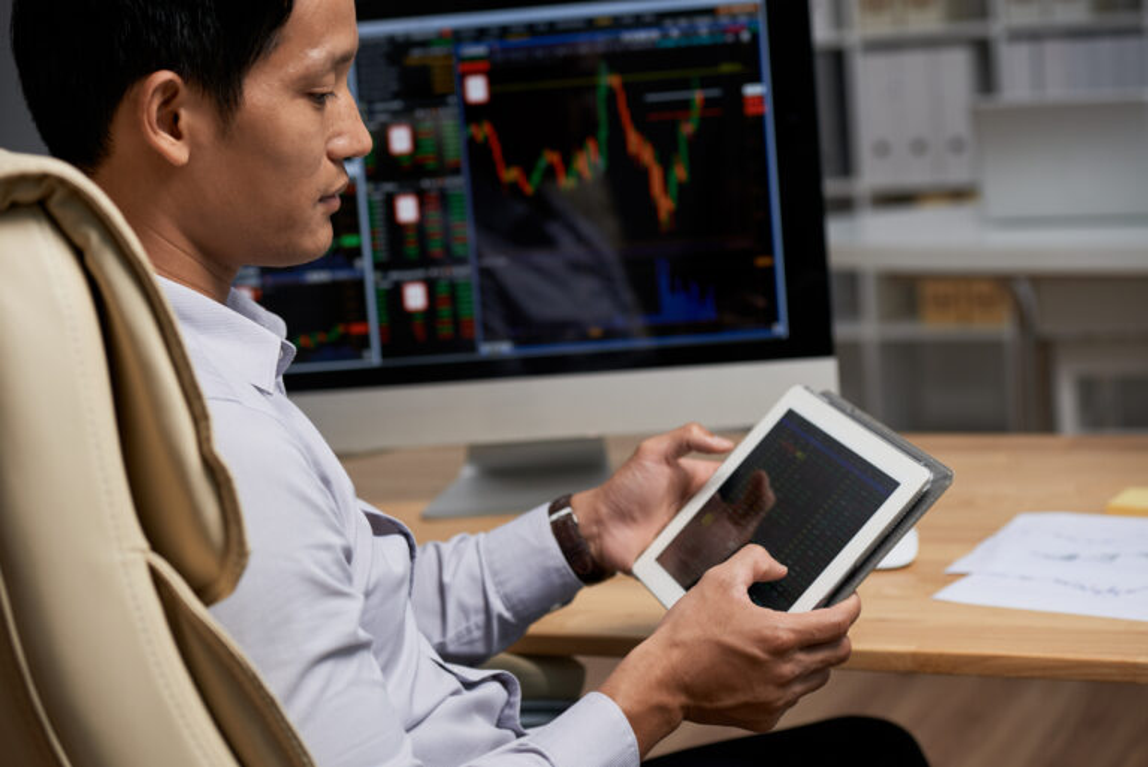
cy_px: 384
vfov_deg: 19.5
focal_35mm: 70
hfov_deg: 28.8
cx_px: 574
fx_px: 2233
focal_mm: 70
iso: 200
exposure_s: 1/100
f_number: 4.5
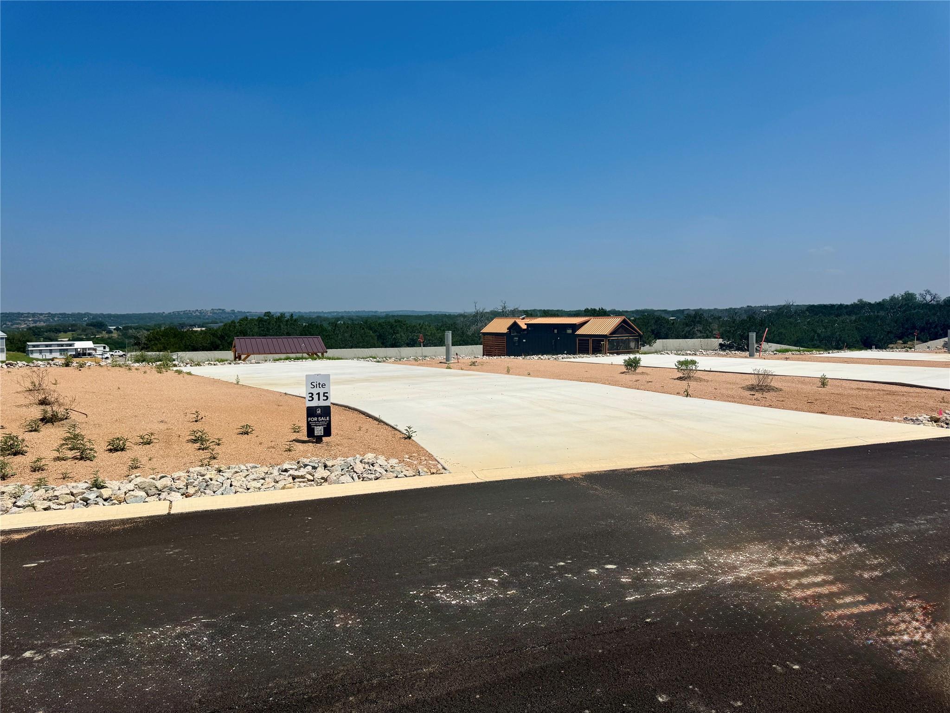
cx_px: 475
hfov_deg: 71.6
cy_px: 356
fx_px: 659
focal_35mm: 24
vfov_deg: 56.8
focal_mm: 6.76
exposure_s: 1/10309
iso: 80
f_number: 1.78
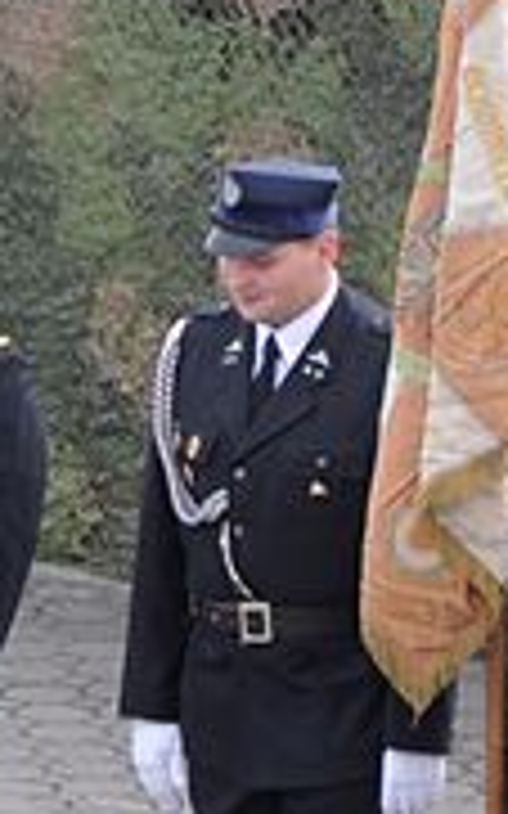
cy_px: 555
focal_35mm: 752
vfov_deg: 2.8
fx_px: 16680
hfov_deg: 1.7
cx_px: -427
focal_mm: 105
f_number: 5.6
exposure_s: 1/400
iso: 500
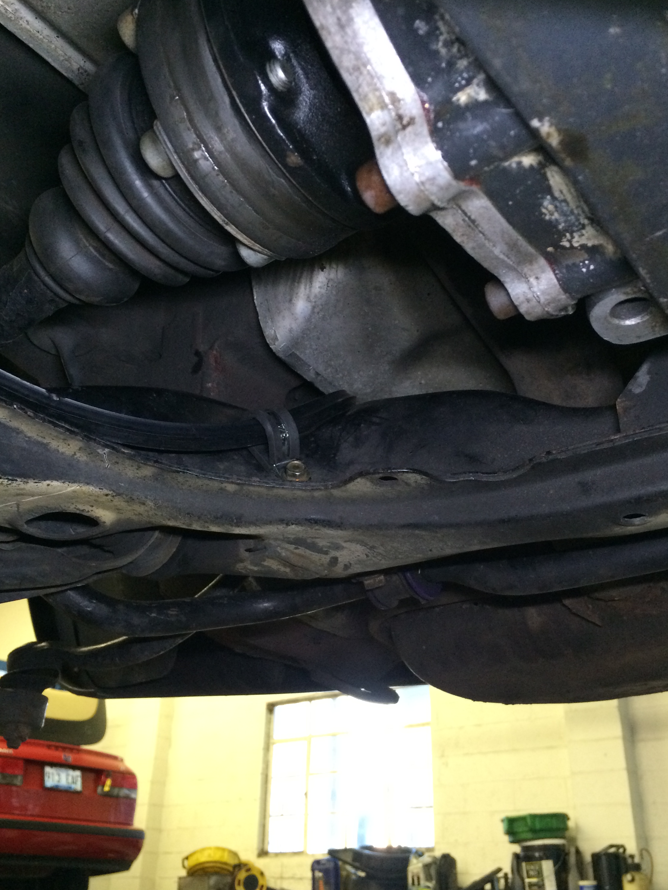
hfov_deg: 44.1
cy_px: 445
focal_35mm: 32
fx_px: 823
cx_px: 361
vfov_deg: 56.8
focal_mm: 4.15
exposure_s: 1/30
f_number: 2.2
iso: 250
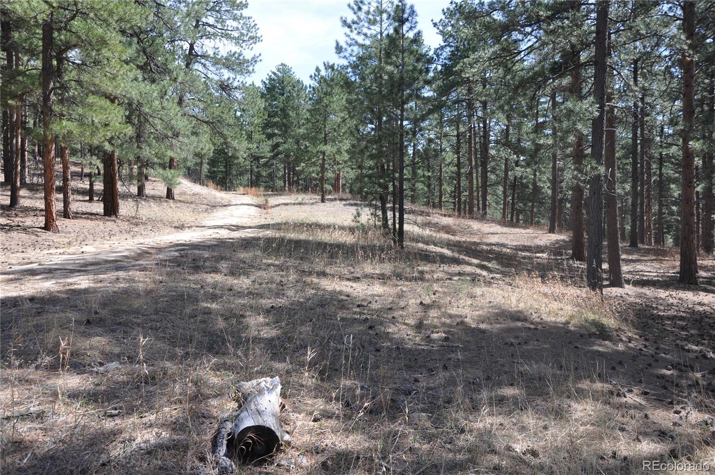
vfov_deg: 41.6
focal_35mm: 32
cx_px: 358
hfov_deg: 59.6
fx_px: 625
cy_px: 238
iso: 200
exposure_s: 1/200
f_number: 7.1
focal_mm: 21
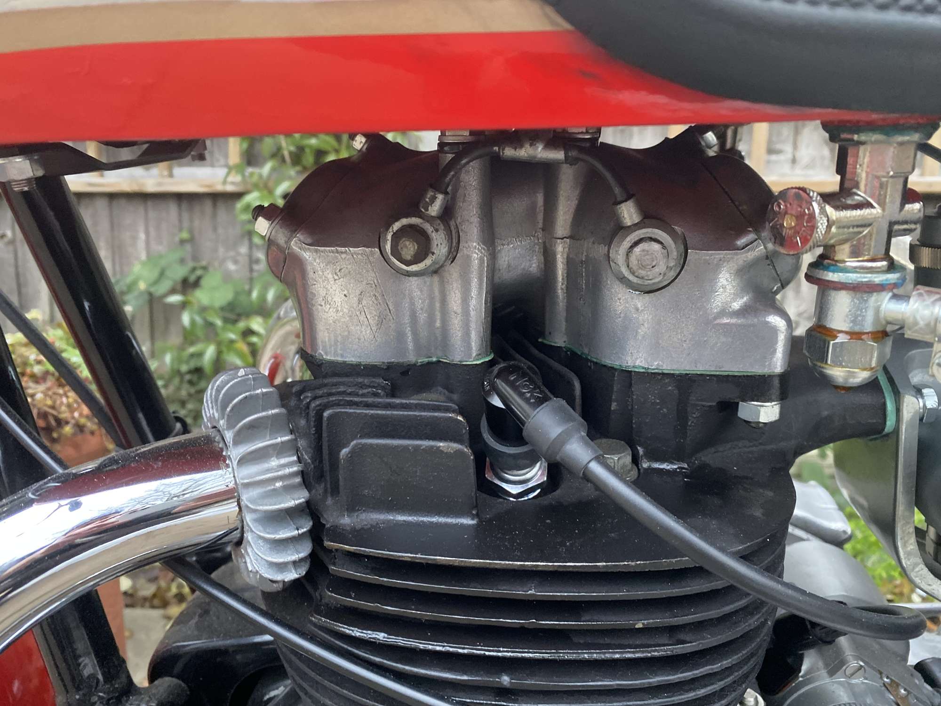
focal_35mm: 26
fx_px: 707
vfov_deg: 53.1
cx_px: 470
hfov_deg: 67.3
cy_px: 353
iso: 500
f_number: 1.8
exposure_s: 1/60
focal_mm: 4.25
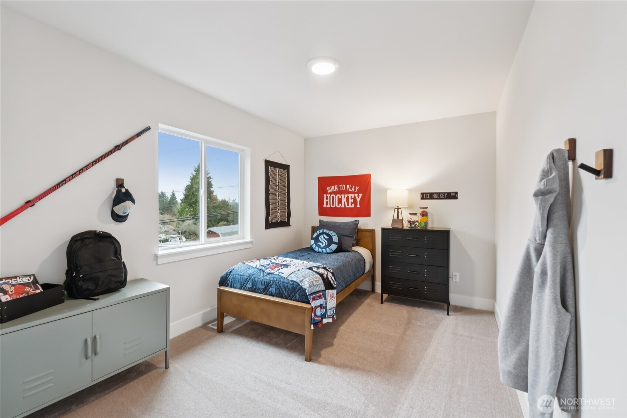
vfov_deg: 77.3
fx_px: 261
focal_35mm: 15
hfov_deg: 100.4
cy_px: 209
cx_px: 314
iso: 250
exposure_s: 1/4
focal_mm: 10
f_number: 9
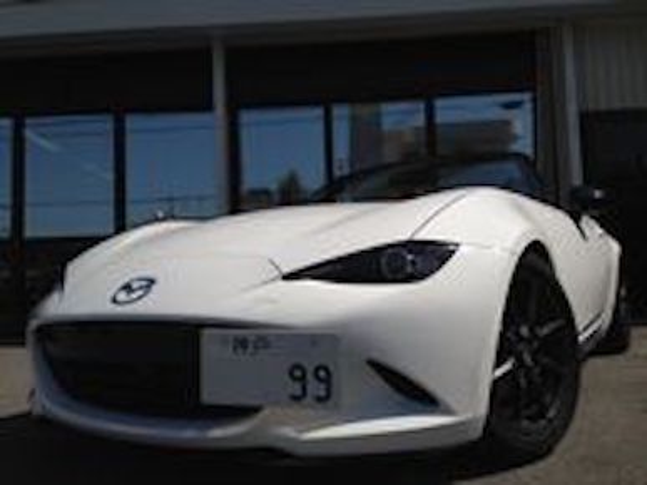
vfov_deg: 42.9
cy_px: 242
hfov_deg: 55.4
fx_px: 617
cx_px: 324
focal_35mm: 33
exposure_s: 1/4525
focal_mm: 4.12
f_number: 2.4
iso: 50
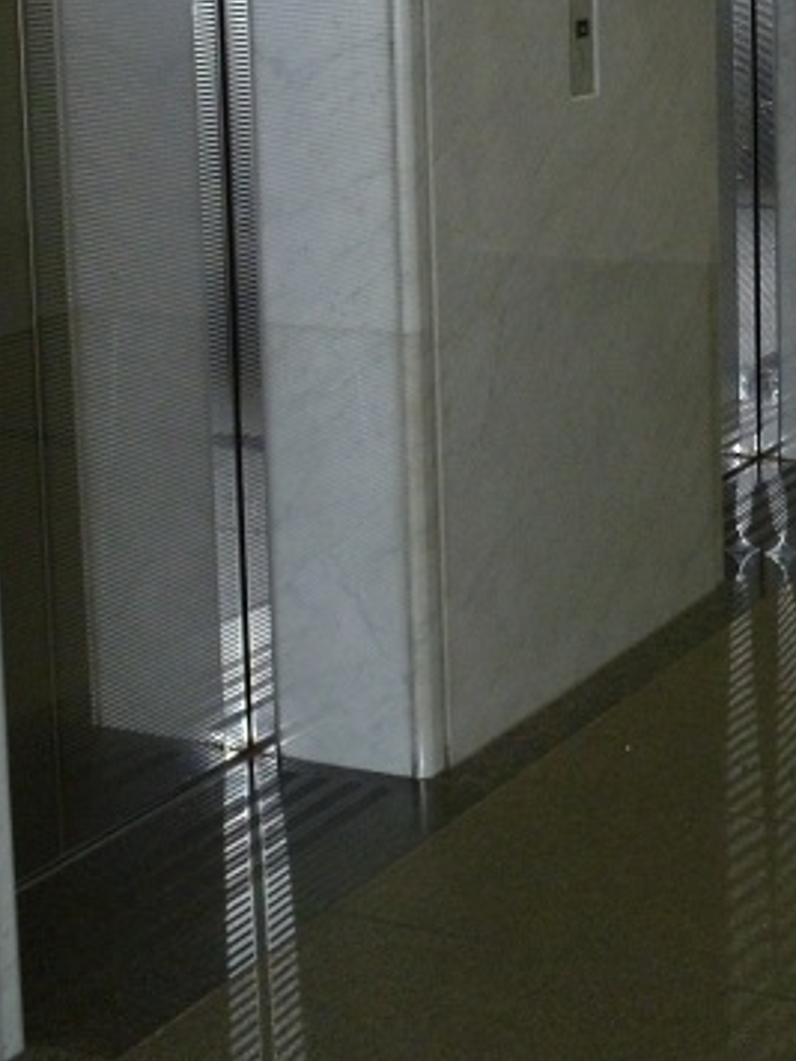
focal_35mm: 79
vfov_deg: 24.2
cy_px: 161
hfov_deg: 18.5
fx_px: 2422
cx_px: 653
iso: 320
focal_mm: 7.3
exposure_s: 1/30
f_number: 3.7
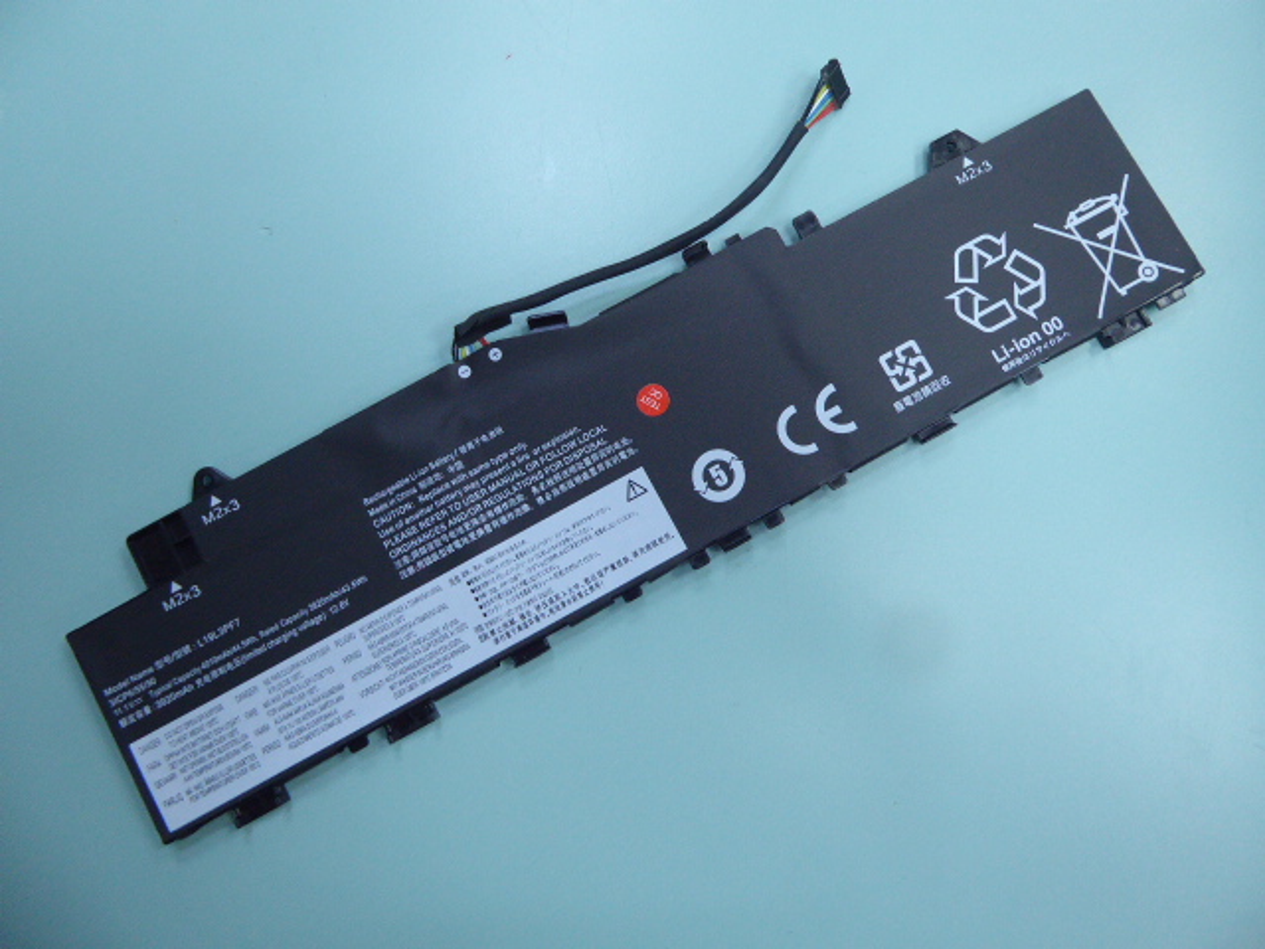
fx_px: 877
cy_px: 474
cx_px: 632
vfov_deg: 56.8
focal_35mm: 24
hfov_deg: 71.6
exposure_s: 1/50
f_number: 3.3
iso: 400
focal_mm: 4.3
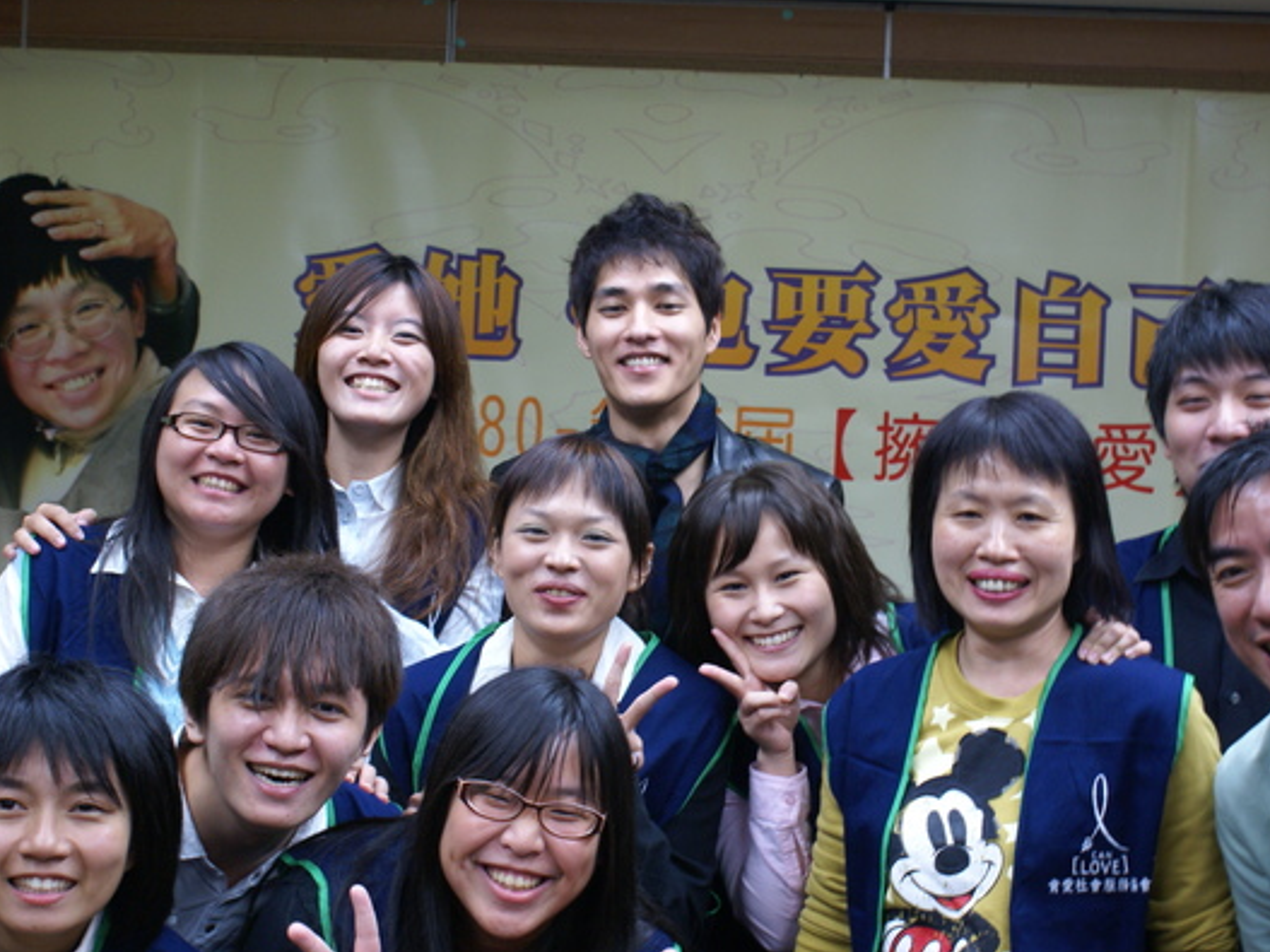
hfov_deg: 33.4
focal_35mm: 58
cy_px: 470
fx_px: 2111
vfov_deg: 25.4
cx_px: 711
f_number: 5.6
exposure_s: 1/20
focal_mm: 35
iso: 400
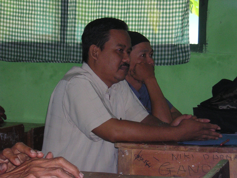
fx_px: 739
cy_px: 89
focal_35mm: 108
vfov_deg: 13.7
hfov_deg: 18.2
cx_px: 118
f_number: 4.7
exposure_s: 1/60.1
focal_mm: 14.1
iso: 400
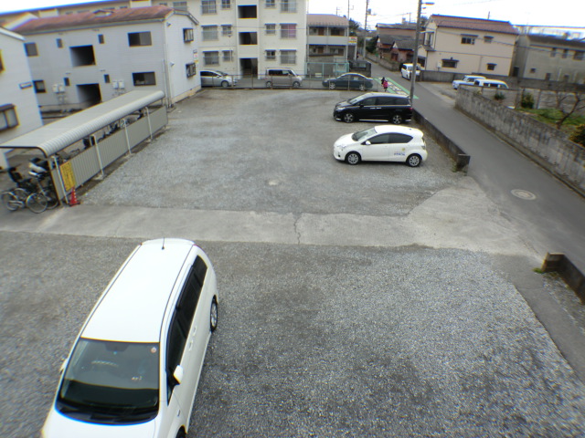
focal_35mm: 34
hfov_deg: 54.0
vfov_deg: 41.8
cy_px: 219
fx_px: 575
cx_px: 292
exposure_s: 1/160
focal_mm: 6.1
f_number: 3.6
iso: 64
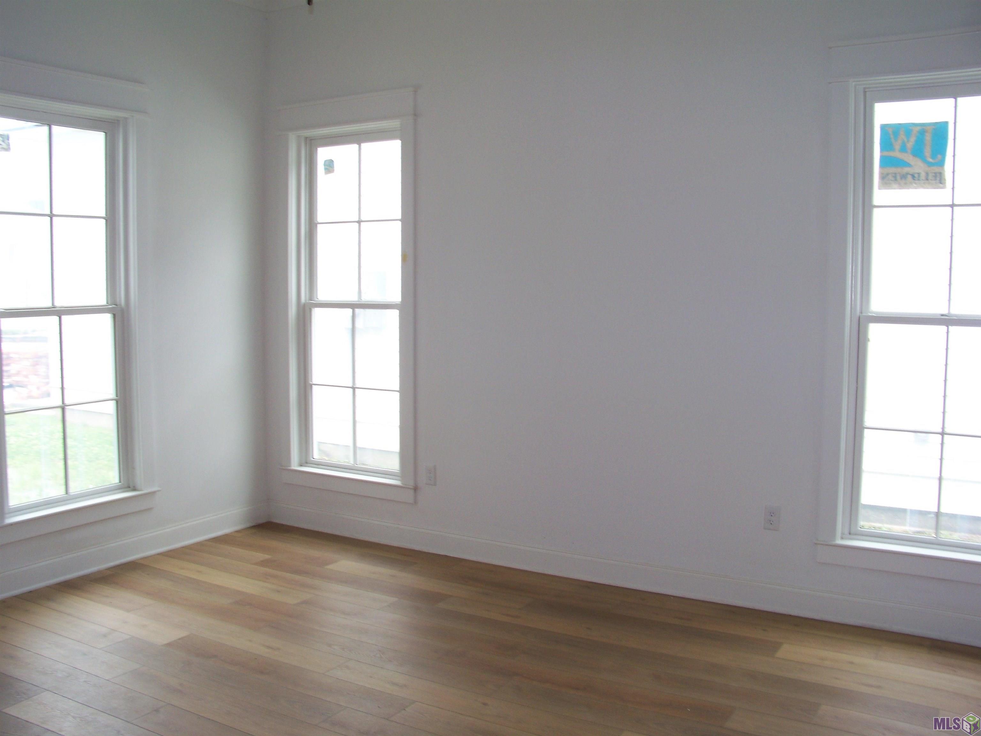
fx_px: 935
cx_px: 490
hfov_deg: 55.4
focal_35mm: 33
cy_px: 368
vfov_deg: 42.9
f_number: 5.6
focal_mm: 5.85
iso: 64
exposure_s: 1/30
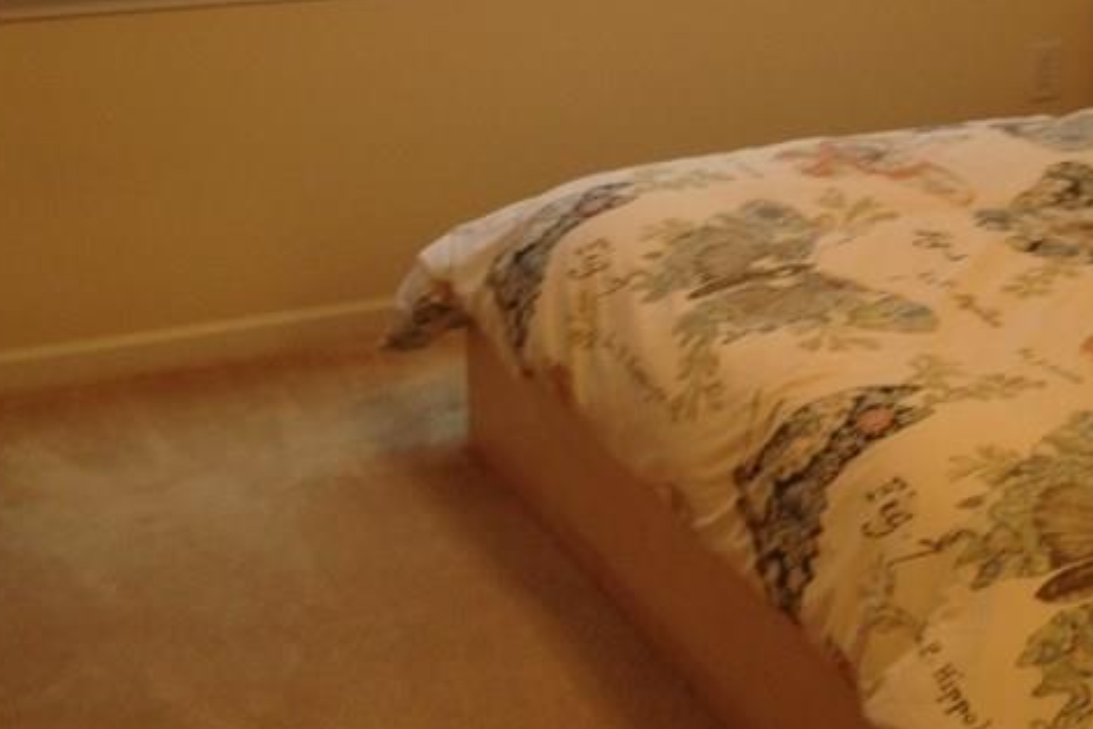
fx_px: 2399
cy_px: 69
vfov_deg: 17.0
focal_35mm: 79
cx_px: 746
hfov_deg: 25.5
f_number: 2.4
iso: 80
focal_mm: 4.28
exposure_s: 1/30
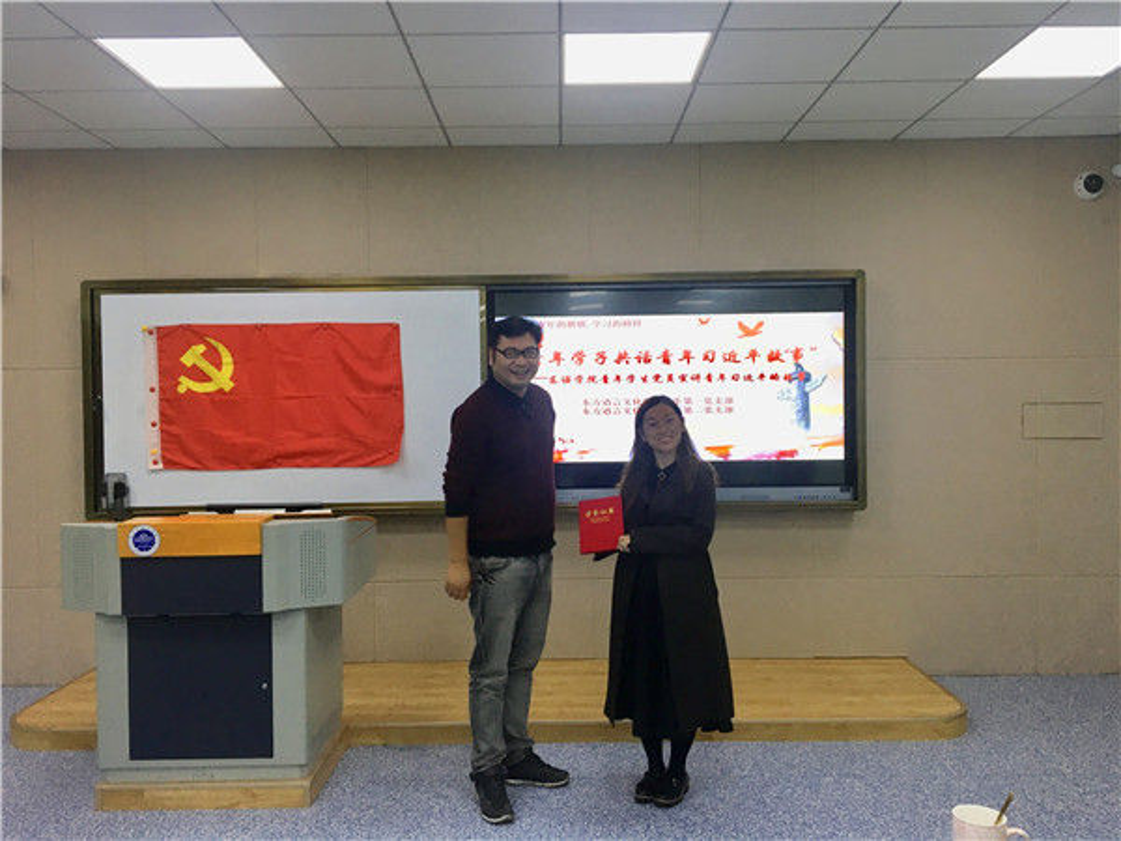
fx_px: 939
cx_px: 560
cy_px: 420
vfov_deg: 48.2
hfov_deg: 61.7
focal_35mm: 29
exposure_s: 1/33
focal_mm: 4.15
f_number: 2.2
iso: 40
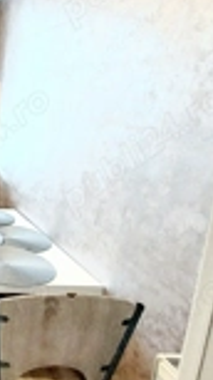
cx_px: -119
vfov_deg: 54.0
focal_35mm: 37
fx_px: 372
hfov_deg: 24.0
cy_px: 191
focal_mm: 1.74
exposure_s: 1/50
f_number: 2.2
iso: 125
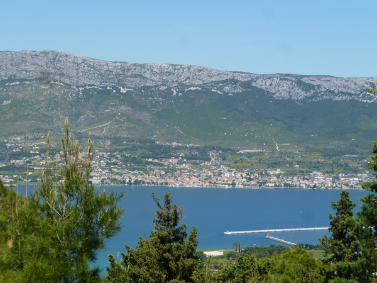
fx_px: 1122
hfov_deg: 19.1
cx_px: 188
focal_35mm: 103
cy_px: 142
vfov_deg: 14.4
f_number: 4.8
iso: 80
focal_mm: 18.3
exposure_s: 1/400
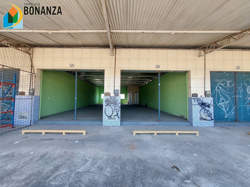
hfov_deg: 106.2
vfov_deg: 89.9
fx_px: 94
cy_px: 94
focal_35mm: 13
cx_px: 125
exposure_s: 1/124
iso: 40
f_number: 2.2
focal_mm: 1.74
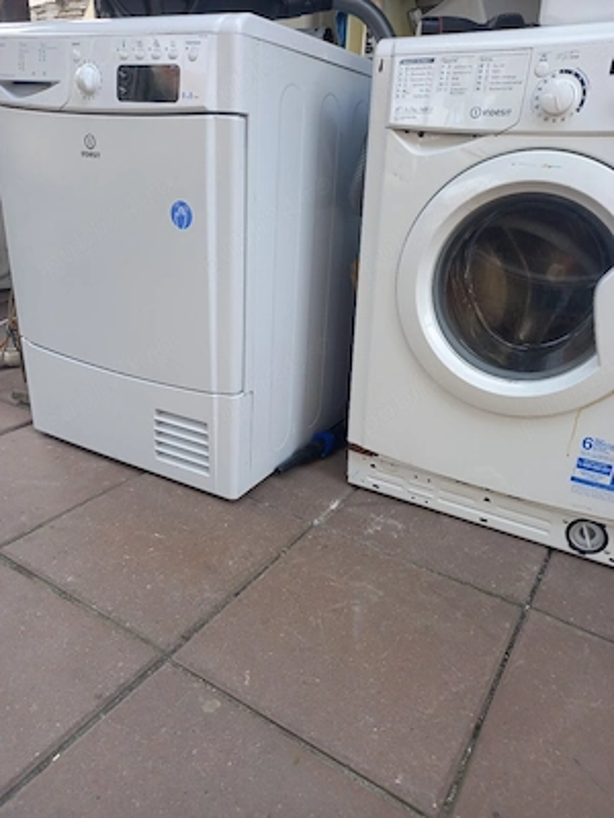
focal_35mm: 25
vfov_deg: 69.4
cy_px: 409
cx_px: 307
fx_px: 591
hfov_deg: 54.9
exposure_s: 1/101
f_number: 2
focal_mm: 4.6
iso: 40
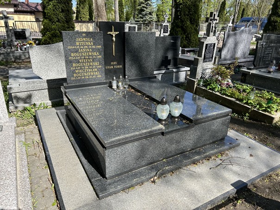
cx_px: 140
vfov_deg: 53.1
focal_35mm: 26
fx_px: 210
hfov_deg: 67.3
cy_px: 105
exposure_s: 1/1575
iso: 50
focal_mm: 5.7
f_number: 1.5
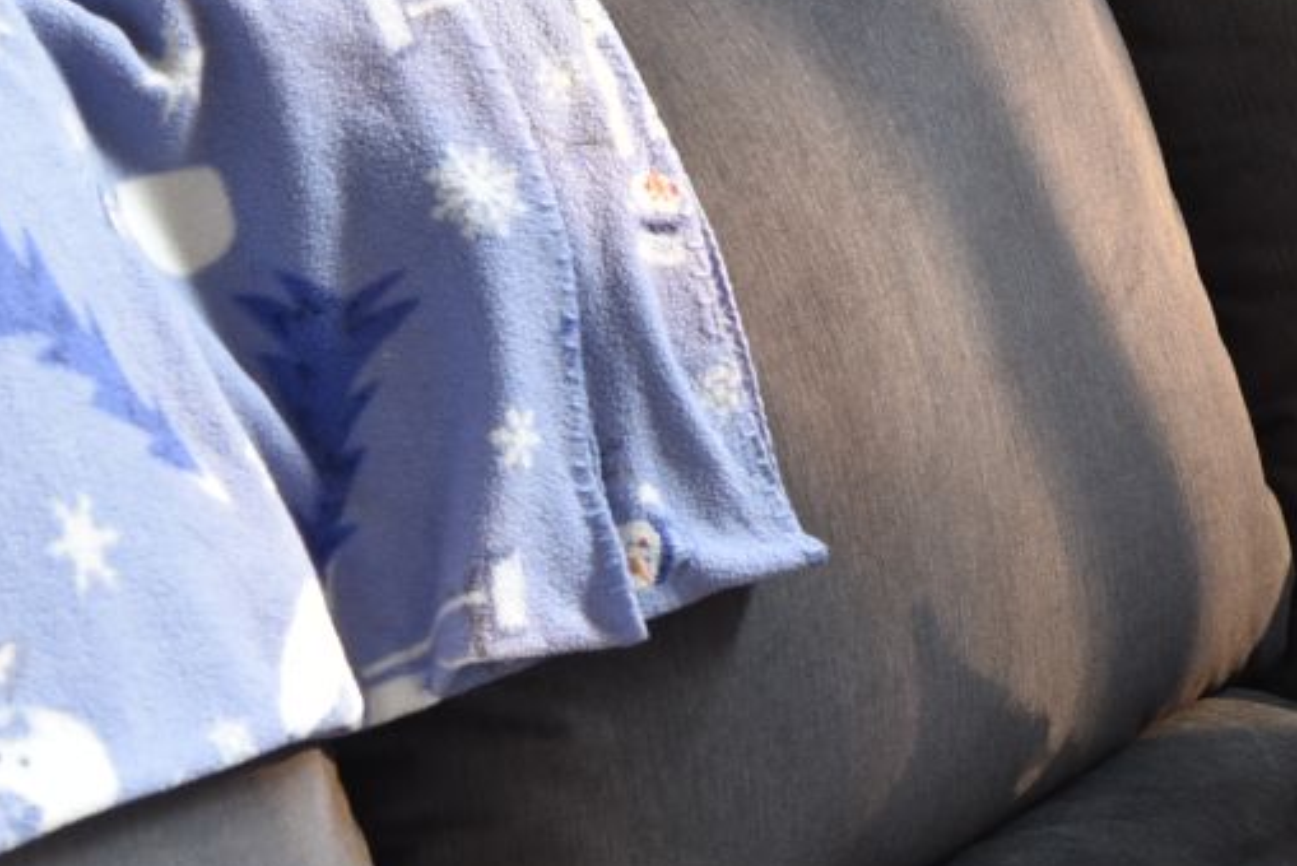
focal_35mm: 201
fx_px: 7245
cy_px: -88
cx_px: 1361
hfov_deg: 10.1
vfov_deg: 6.8
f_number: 4
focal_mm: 50
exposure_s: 1/50
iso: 560
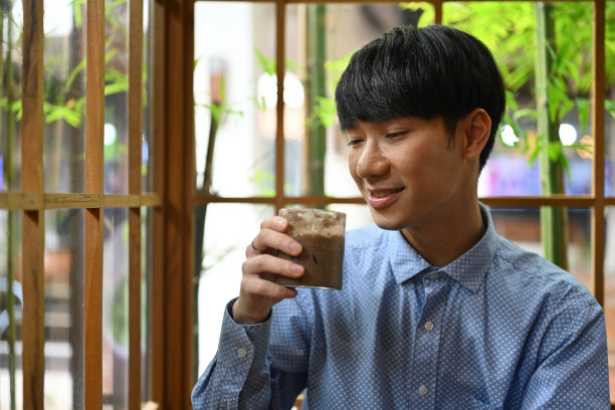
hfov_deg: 39.6
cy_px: 205
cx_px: 308
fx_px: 854
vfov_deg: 27.0
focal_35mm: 50
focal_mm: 50
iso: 200
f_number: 2
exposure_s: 1/160
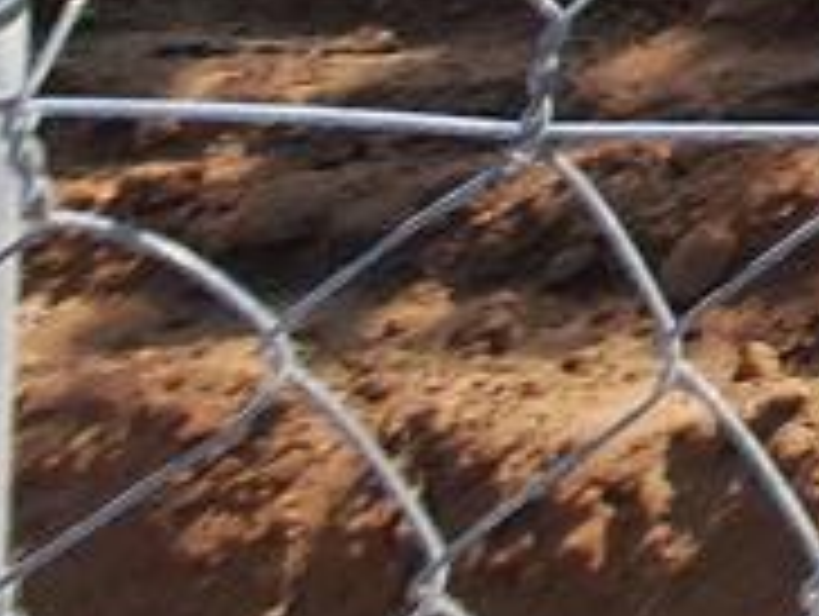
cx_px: 2110
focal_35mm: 73
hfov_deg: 13.9
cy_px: -1057
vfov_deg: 12.6
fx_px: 1729
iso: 40
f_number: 2.2
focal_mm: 1.74
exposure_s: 1/2950
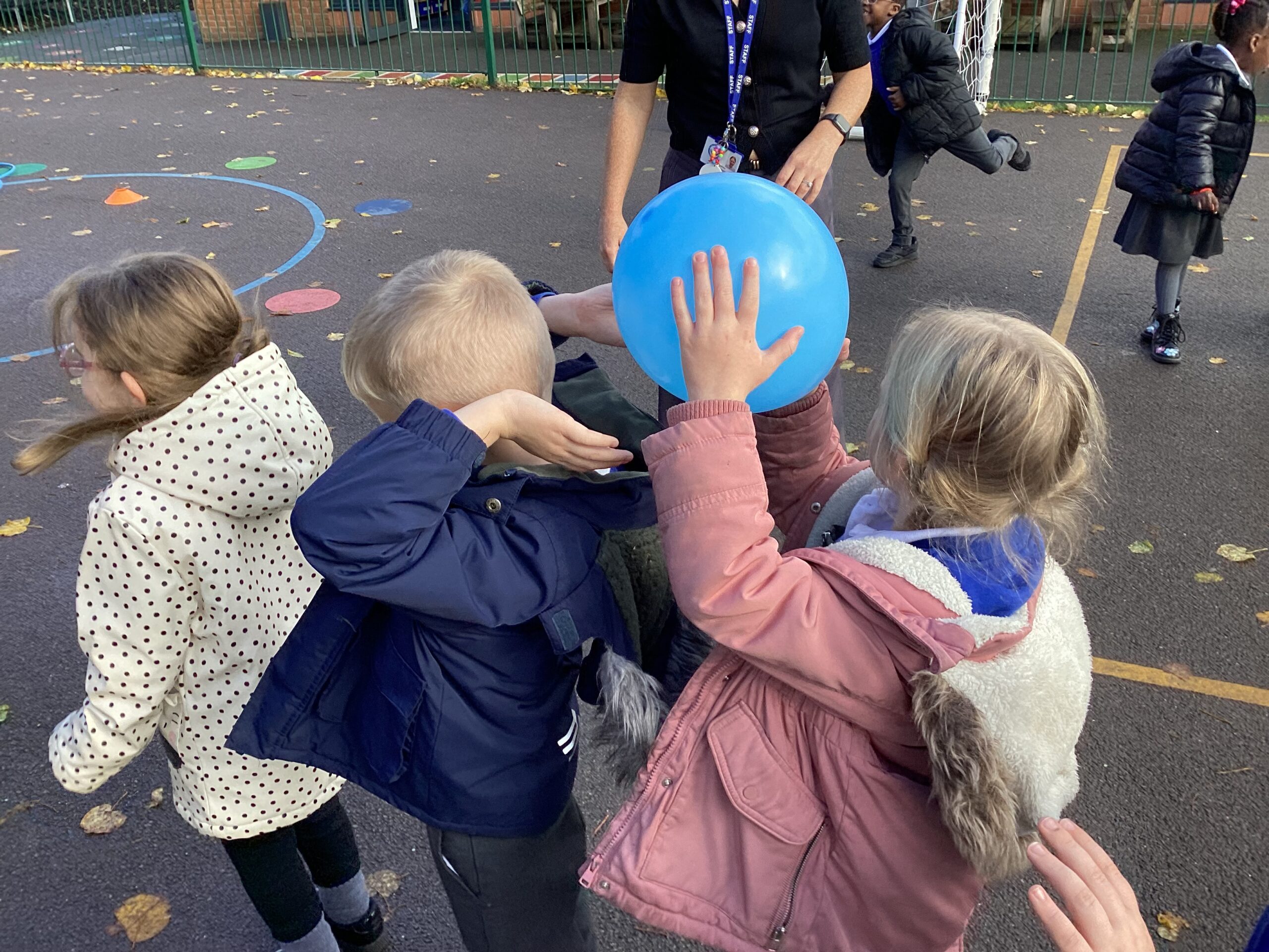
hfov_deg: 58.4
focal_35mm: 31
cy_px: 476
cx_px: 634
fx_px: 1136
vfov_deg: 45.4
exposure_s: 1/186
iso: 25
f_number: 2.4
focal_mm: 3.3
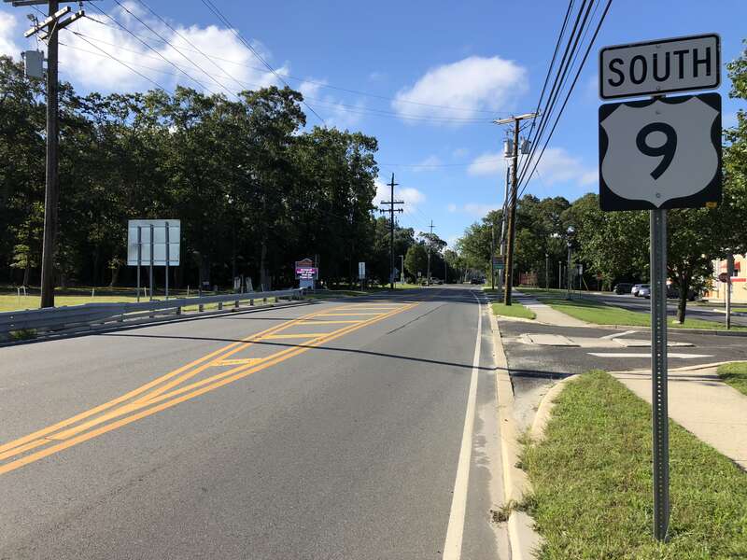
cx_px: 374
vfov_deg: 49.7
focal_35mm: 28
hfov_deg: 63.4
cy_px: 280
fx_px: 604
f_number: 1.8
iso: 20
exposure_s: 1/2433
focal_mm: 4
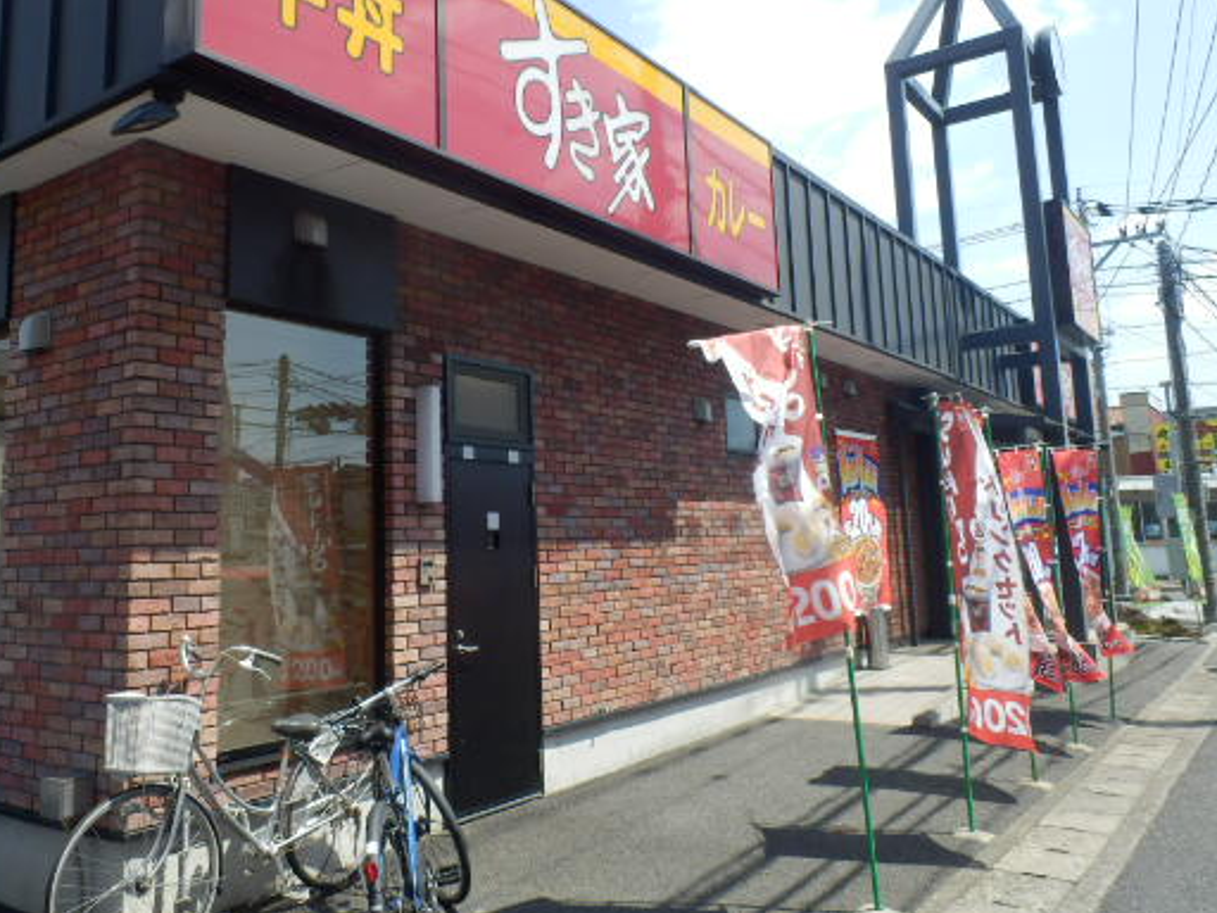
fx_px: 1055
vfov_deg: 46.6
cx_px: 537
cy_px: 378
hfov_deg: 59.8
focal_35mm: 30
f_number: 7.9
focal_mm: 4.2
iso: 80
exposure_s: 1/80
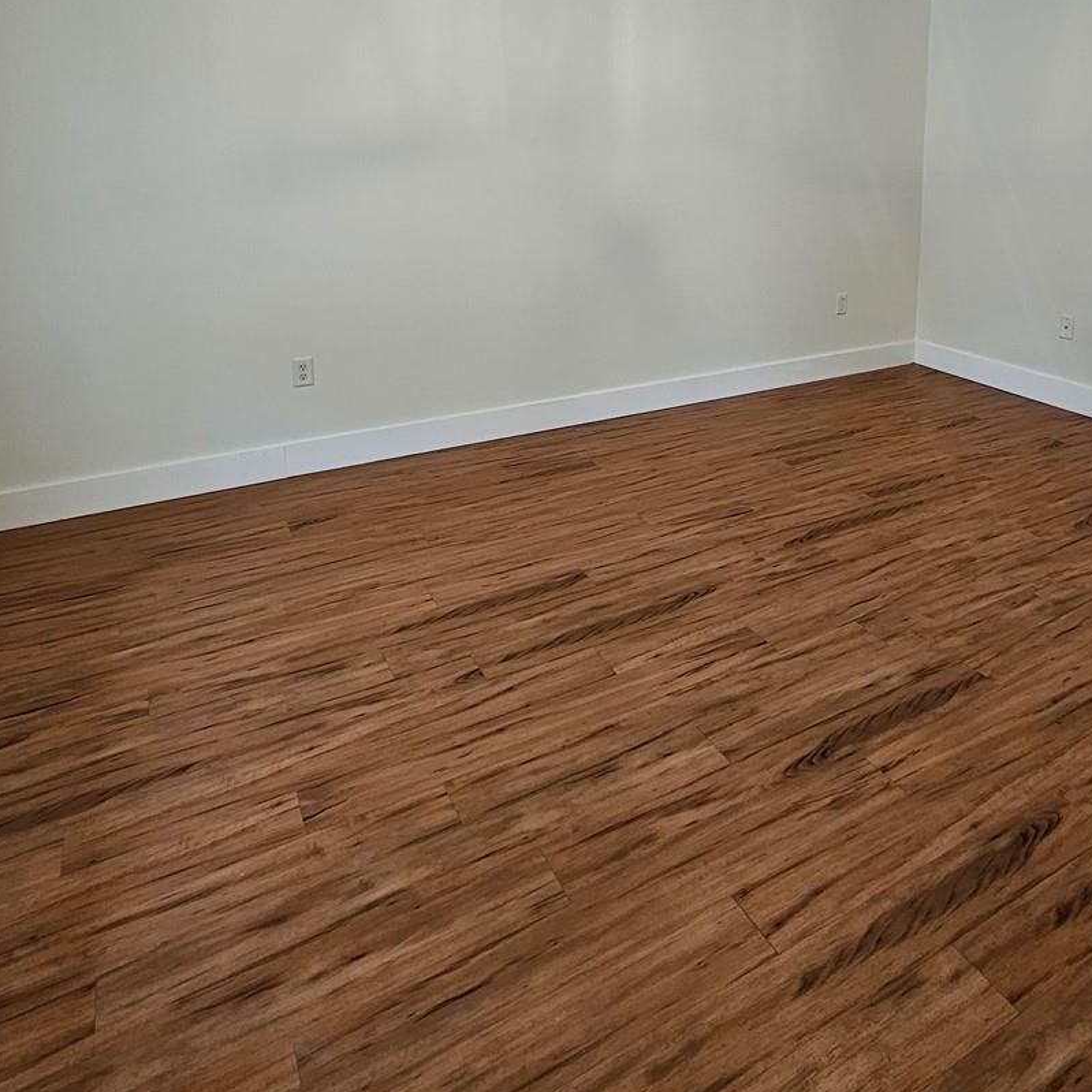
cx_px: 694
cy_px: 287
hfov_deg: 66.1
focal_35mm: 23
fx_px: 821
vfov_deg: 63.7
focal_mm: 2.2
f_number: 2.2
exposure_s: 1/60
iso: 125
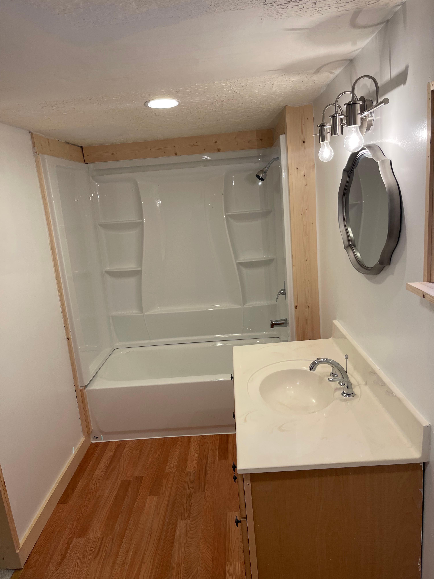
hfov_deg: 53.1
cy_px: 290
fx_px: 435
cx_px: 217
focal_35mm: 26
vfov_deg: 67.3
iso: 64
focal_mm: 5.1
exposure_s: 1/120
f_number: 1.6
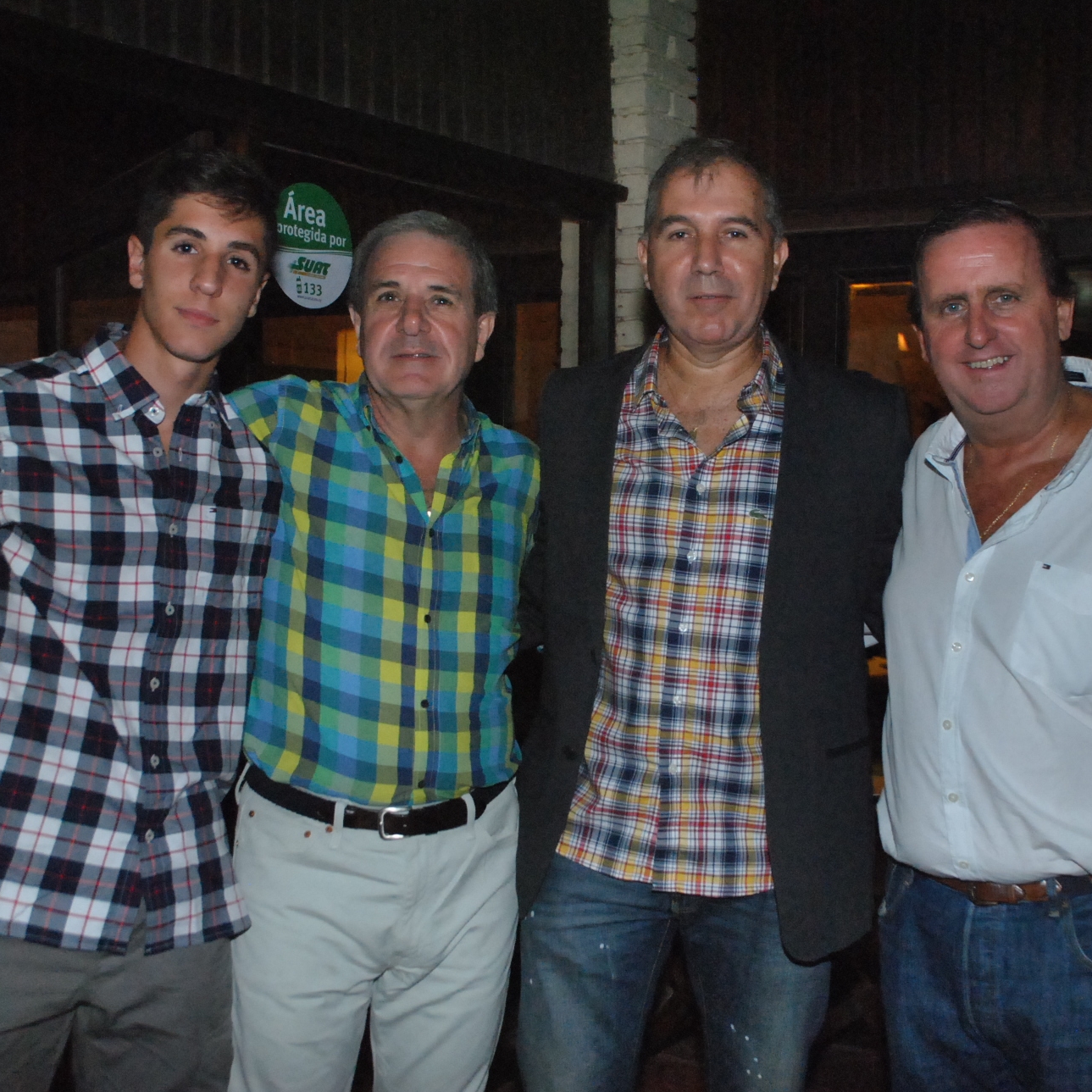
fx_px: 1642
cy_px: 546
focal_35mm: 46
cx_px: 571
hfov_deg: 36.8
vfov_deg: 36.8
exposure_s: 1/80
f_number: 5.6
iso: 1600
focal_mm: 24
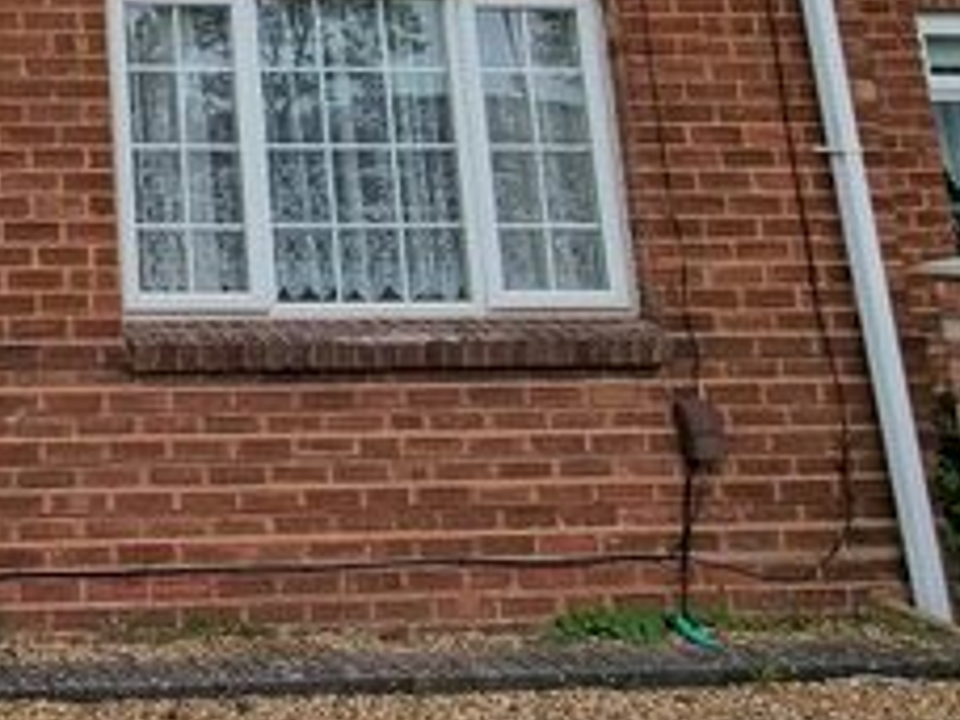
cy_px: -61
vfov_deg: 32.0
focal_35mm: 40
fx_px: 1109
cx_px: -291
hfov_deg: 33.7
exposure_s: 1/1280
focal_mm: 2.2
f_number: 2.2
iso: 50
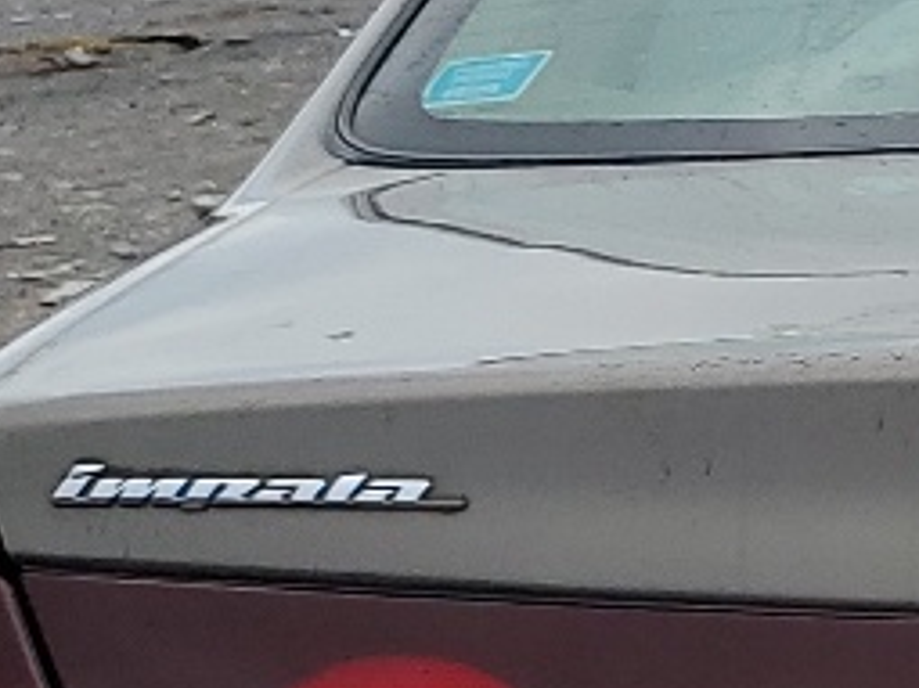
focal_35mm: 163
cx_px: 1528
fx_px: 4325
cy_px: 800
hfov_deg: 11.4
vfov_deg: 9.0
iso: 50
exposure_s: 1/500
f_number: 1.5
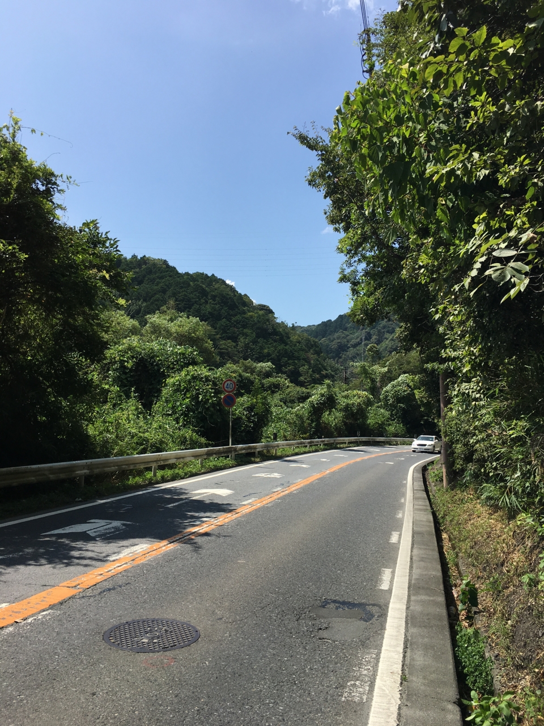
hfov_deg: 48.2
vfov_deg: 61.7
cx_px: 272
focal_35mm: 29
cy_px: 363
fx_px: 608
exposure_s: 1/1876
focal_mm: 4.15
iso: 25
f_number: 2.2
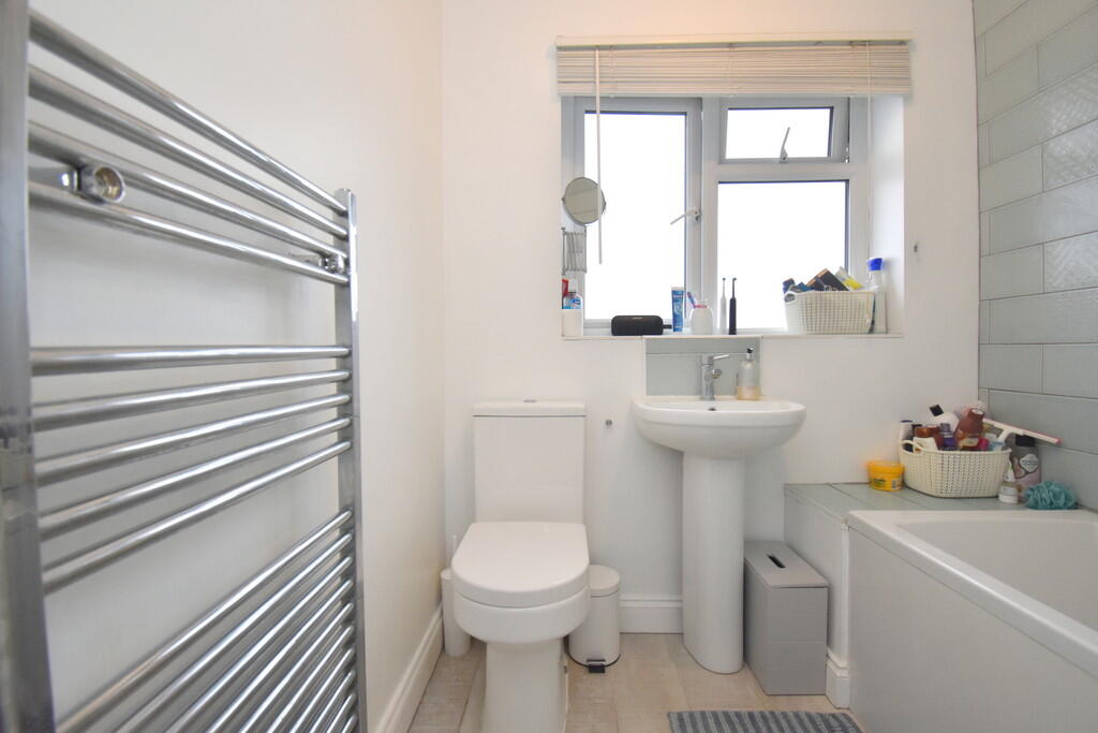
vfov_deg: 77.3
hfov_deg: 100.4
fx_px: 458
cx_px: 549
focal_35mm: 15
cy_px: 366
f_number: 4.5
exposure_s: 1/125
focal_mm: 10
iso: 1000
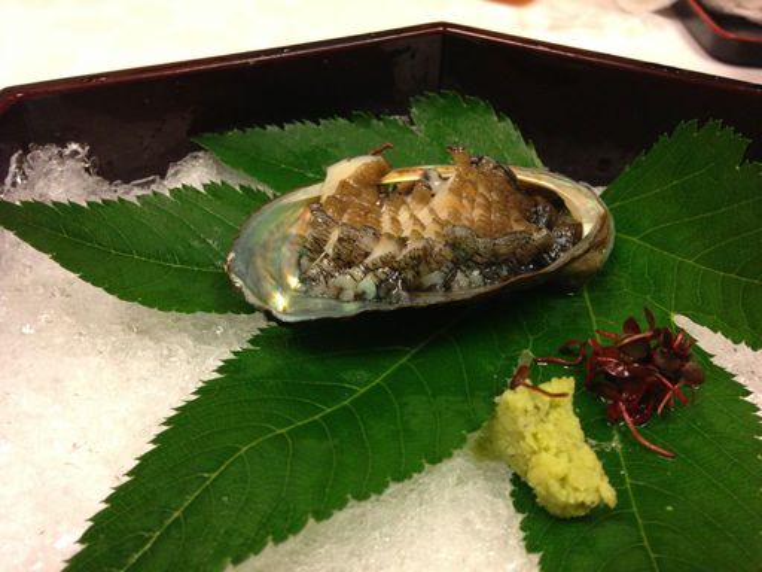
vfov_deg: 42.9
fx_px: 726
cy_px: 286
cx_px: 381
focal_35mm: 33
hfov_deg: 55.4
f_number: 2.4
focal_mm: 4.13
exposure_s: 1/20
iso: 200
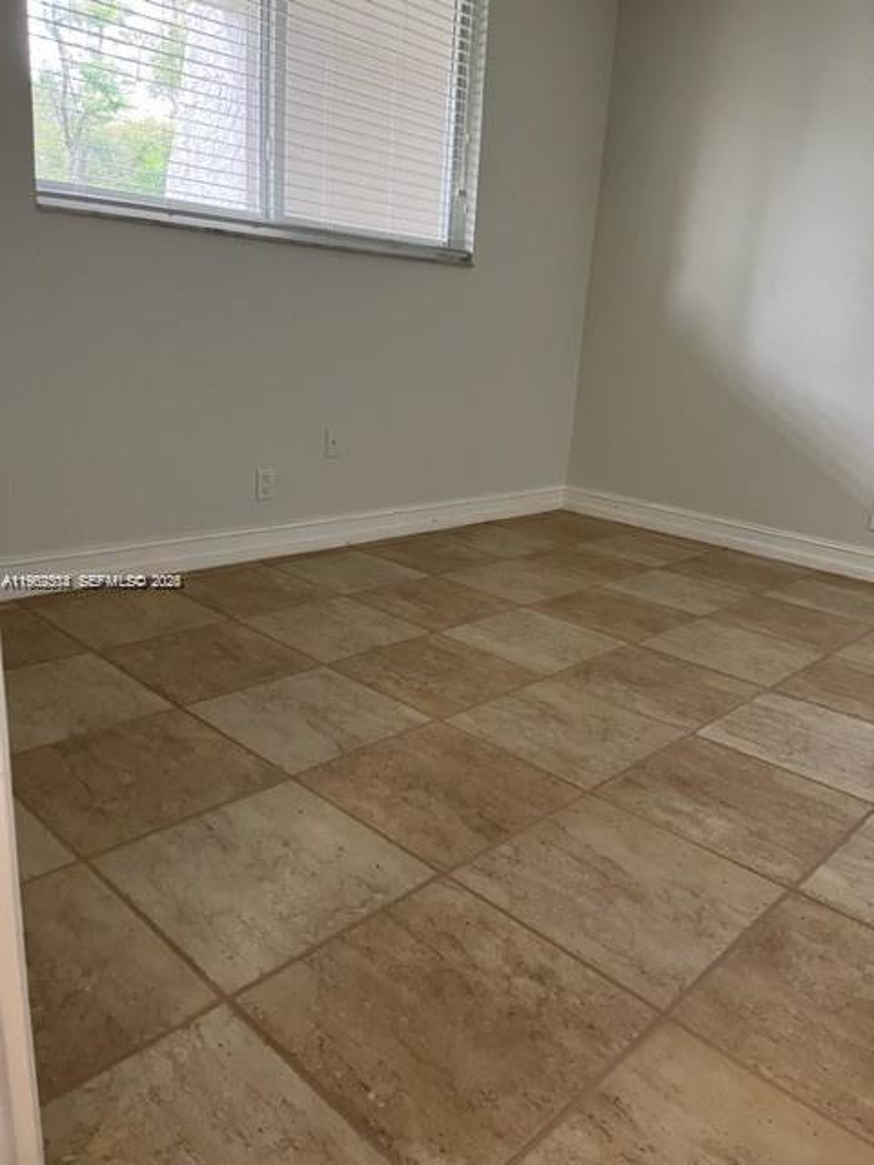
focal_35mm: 26
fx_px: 875
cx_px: 437
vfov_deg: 67.3
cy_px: 582
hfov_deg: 53.1
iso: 400
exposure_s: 1/60
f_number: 1.6
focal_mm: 5.1
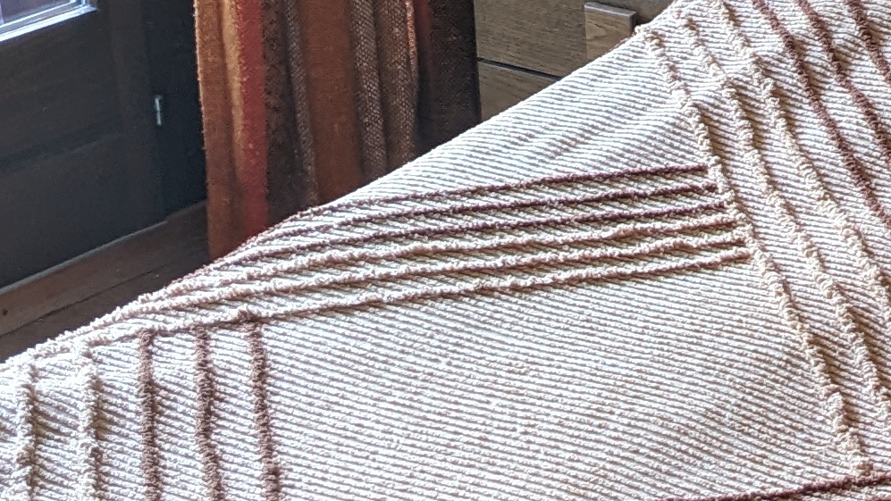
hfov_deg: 17.1
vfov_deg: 10.1
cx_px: 1100
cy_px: 4
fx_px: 2812
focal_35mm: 119
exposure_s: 1/23.8
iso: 88
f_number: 1.73
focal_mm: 4.38
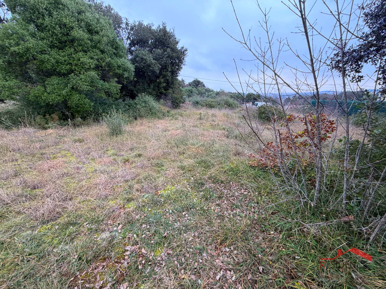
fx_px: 156
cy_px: 144
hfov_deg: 102.1
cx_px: 193
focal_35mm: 14
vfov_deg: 85.7
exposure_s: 1/121
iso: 160
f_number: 2.2
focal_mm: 2.22
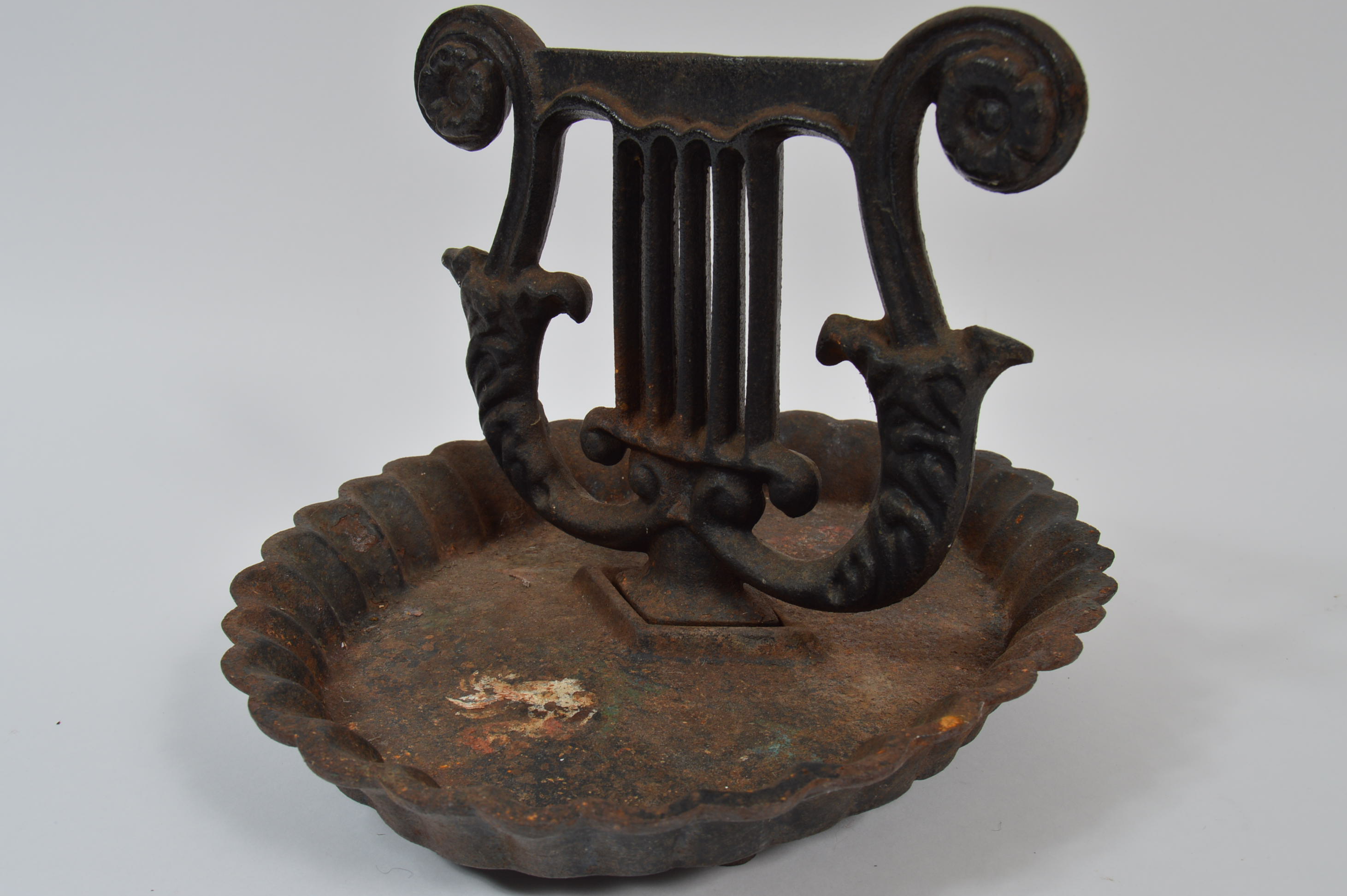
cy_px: 445
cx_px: 656
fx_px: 1328
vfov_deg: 37.3
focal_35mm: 36
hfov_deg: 53.8
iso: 100
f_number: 9
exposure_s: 1/80
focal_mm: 23
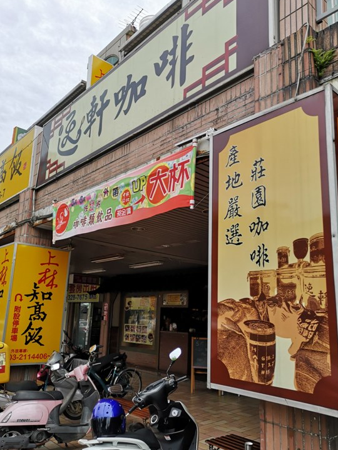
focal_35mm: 30
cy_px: 233
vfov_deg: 59.9
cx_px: 167
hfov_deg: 46.8
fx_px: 391
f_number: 1.8
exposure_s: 1/1115
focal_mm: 3.95
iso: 50
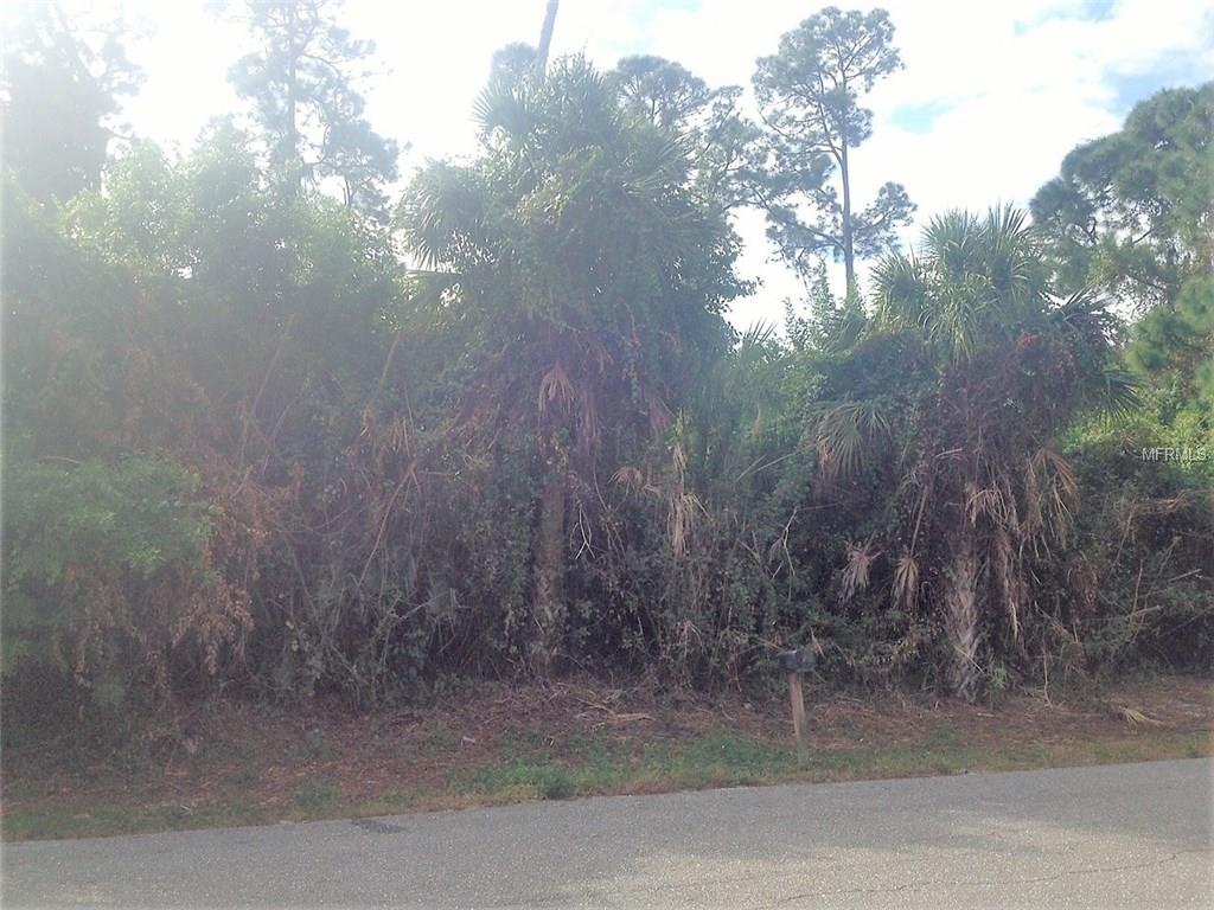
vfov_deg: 40.7
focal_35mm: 35
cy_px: 455
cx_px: 607
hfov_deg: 52.6
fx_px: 1227
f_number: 2.4
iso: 50
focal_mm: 4.28
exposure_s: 1/800
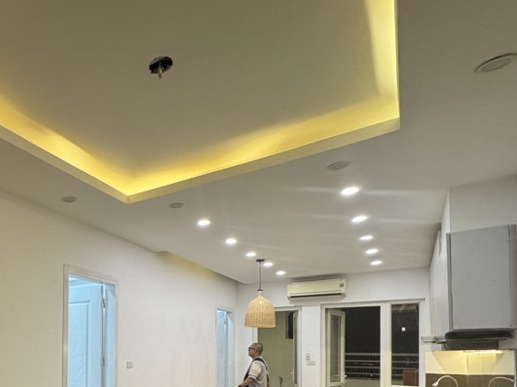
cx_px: 54
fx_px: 403
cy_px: 344
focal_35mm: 27
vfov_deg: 46.6
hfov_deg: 56.5
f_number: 2.2
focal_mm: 2.22
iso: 160
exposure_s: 1/100
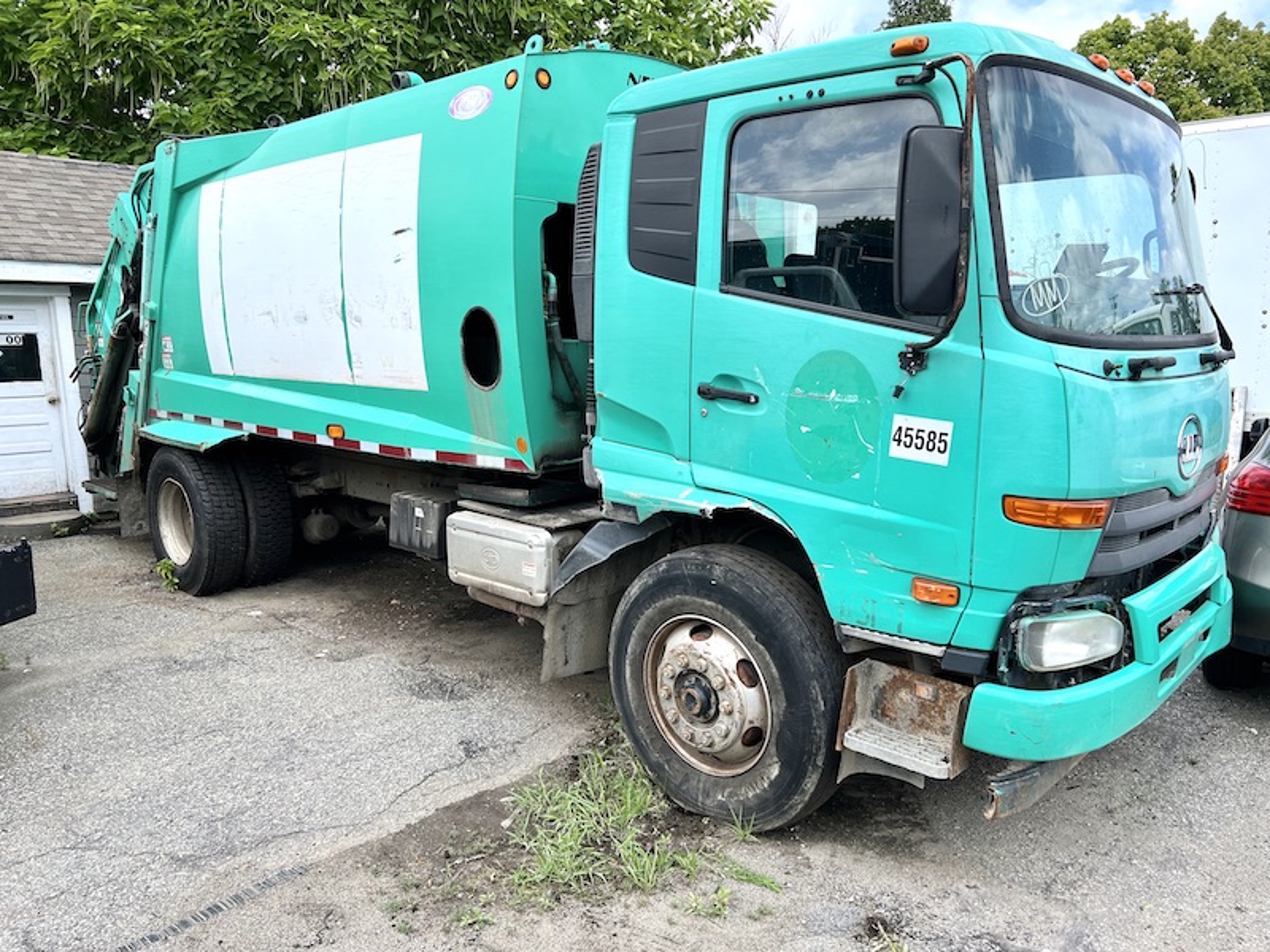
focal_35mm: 26
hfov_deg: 67.3
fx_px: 954
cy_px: 476
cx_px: 635
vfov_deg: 53.1
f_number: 1.5
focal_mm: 5.7
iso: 50
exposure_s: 1/1698
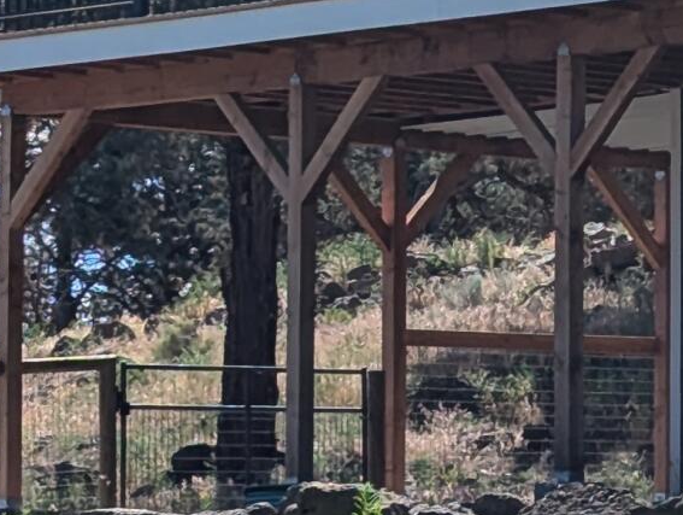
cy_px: 124
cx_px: 1311
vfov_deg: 5.9
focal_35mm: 254
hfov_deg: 7.5
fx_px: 5019
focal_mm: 6.81
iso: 45
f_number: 1.85
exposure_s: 1/4219
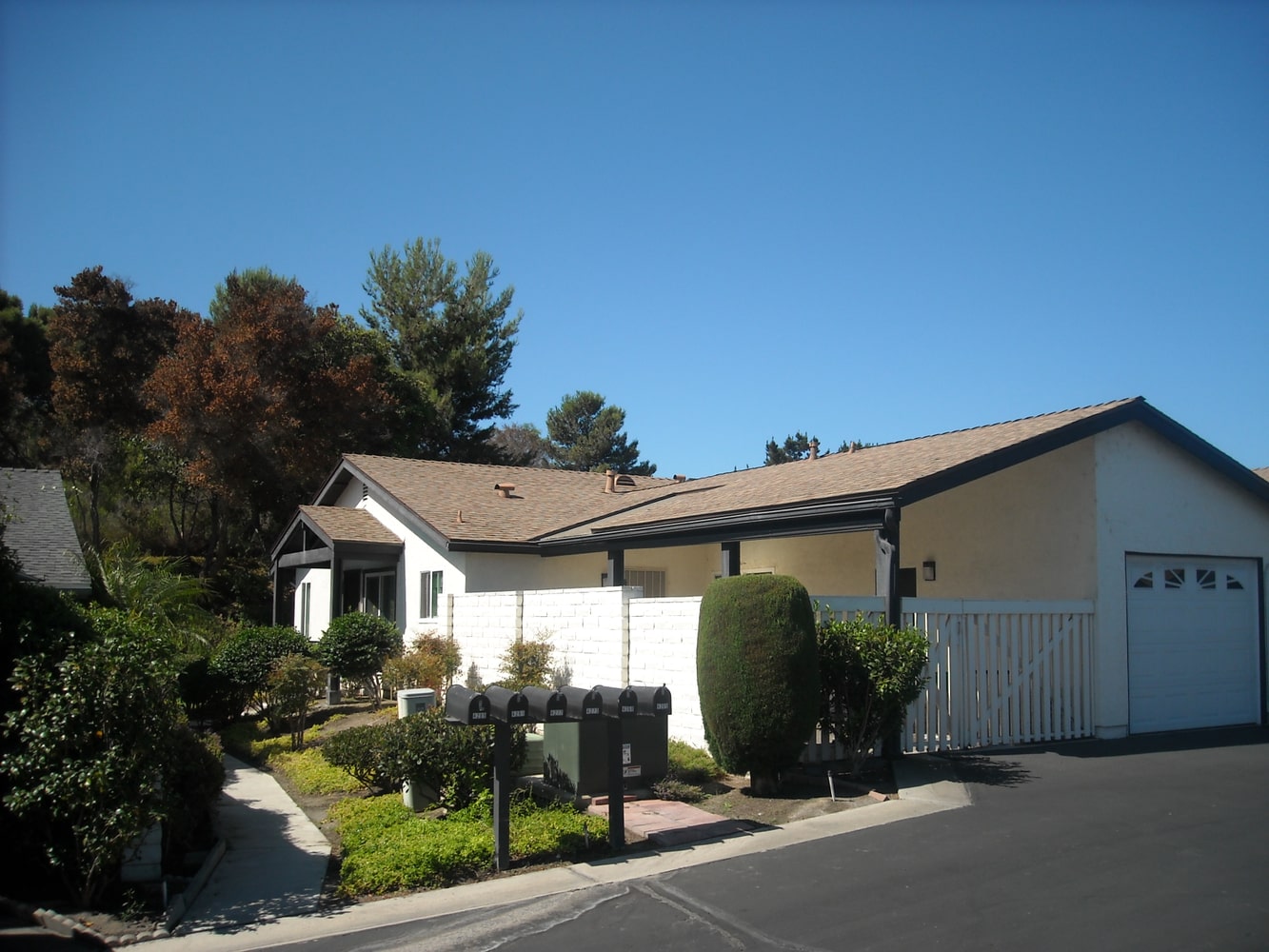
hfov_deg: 52.6
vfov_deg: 40.7
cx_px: 634
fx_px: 1283
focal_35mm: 35
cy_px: 476
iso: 64
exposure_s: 1/284
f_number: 5.6
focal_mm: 5.7
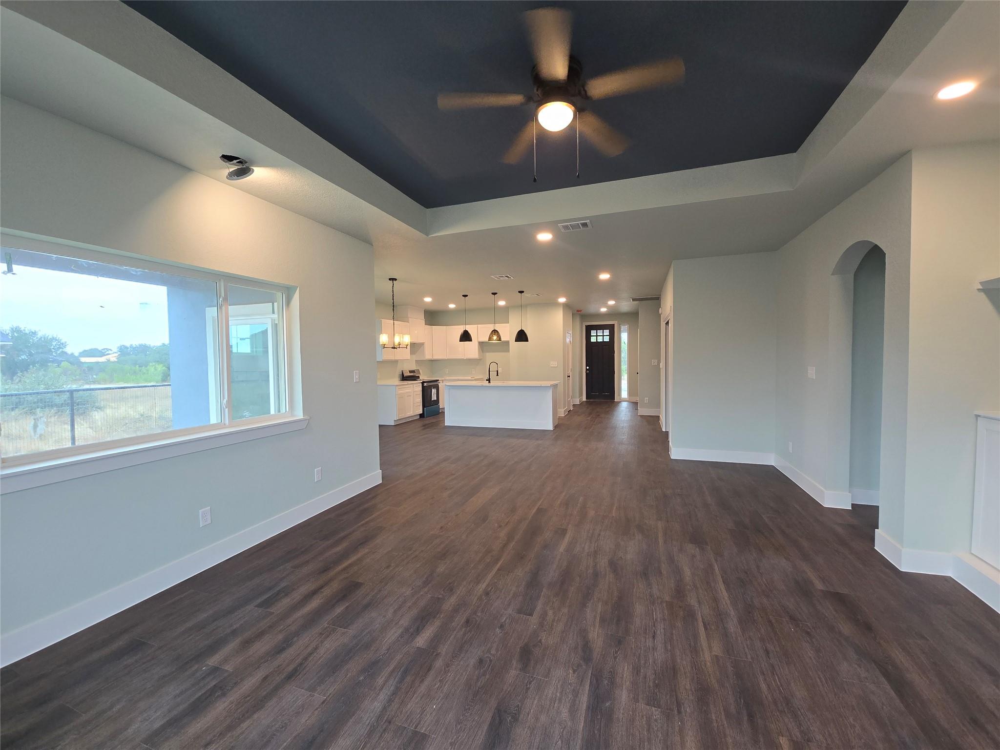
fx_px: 376
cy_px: 375
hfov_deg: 106.2
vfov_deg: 89.9
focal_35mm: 13
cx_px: 500
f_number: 2.2
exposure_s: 1/60
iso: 160
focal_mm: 2.2
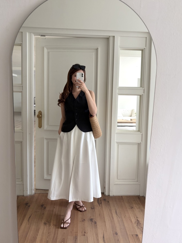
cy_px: 122
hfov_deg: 53.1
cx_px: 91
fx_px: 182
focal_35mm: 26
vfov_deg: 67.3
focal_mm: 5.96
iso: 100
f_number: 1.6
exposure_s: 1/122
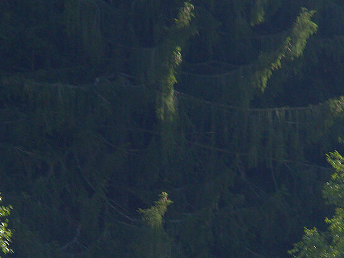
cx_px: 135
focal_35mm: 944
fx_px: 9379
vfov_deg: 1.6
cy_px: 334
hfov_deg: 2.1
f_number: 11
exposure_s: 1/80
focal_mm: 145
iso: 320
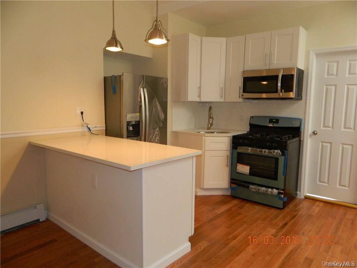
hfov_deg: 69.4
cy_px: 134
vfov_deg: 54.9
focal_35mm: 25
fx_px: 258
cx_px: 178
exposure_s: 1/30
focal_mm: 4.5
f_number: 3.1
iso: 200
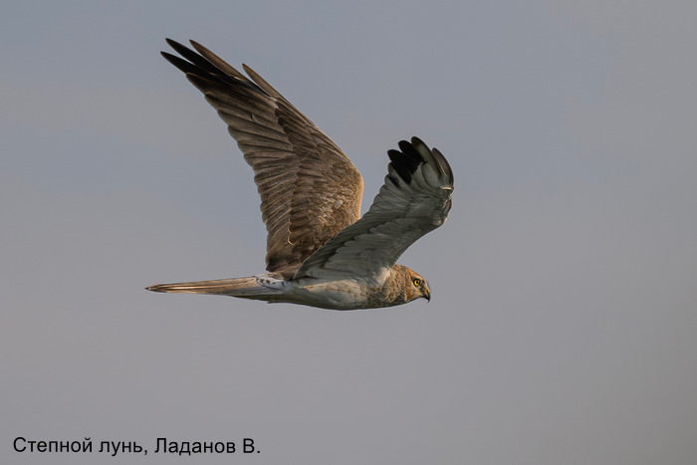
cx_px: 348
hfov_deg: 3.4
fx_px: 11618
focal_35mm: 600
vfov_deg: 2.3
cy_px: 232
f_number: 6.3
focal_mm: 600
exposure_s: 1/4000
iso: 400
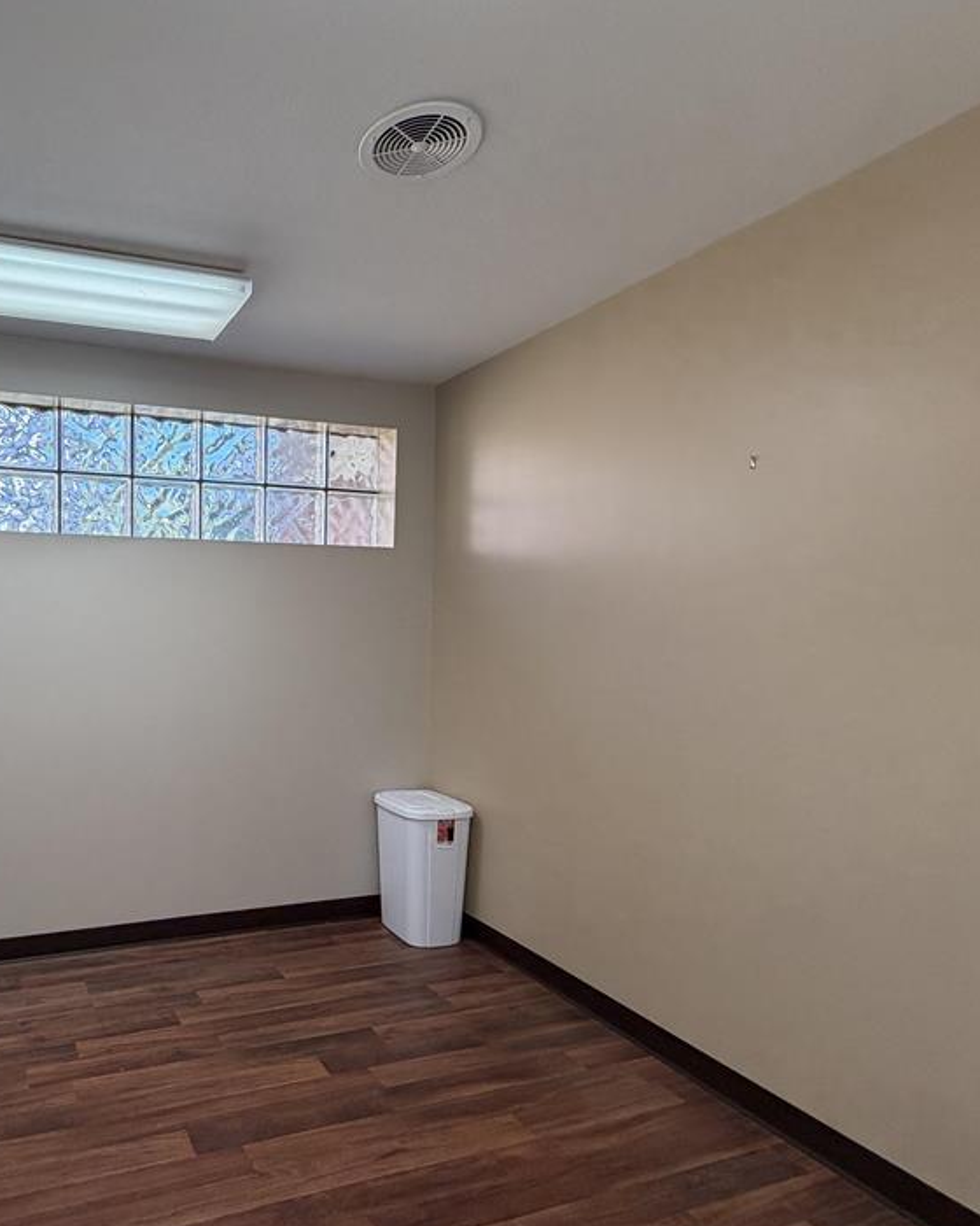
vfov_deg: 80.3
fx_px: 725
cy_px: 657
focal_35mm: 20
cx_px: 200
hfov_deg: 62.5
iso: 125
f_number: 2.2
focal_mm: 2.22
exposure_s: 1/120
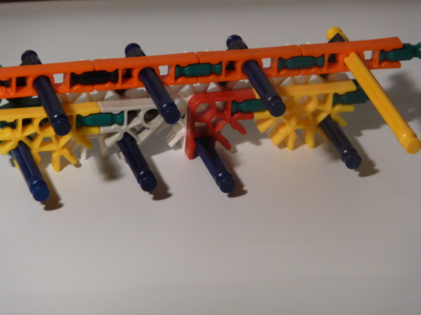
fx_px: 3113
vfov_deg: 5.8
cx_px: 210
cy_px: 158
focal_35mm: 256
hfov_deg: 7.7
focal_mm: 44
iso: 400
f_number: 4.9
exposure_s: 1/30
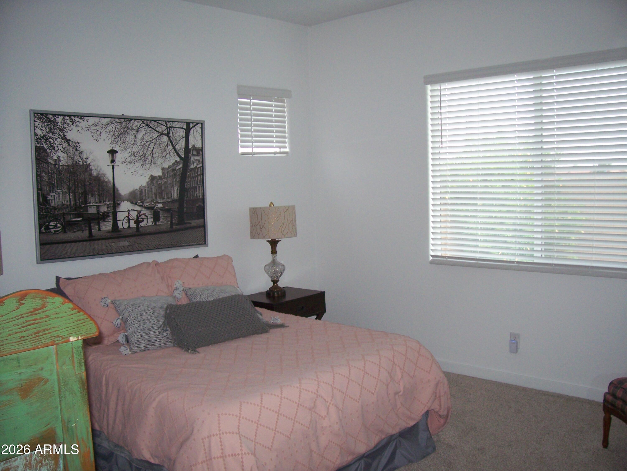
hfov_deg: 53.9
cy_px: 236
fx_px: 616
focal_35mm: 34
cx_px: 314
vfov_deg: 41.8
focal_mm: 5.6
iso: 160
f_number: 2.7
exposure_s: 1/60
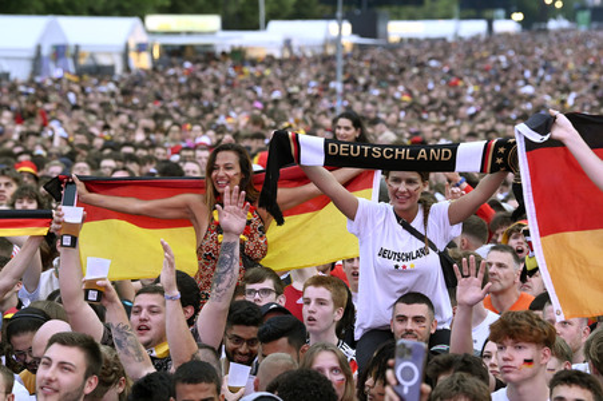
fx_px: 2845
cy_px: 200
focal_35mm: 170
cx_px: 302
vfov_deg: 8.1
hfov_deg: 12.1
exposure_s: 1/500
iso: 4000
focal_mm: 170
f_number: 6.3
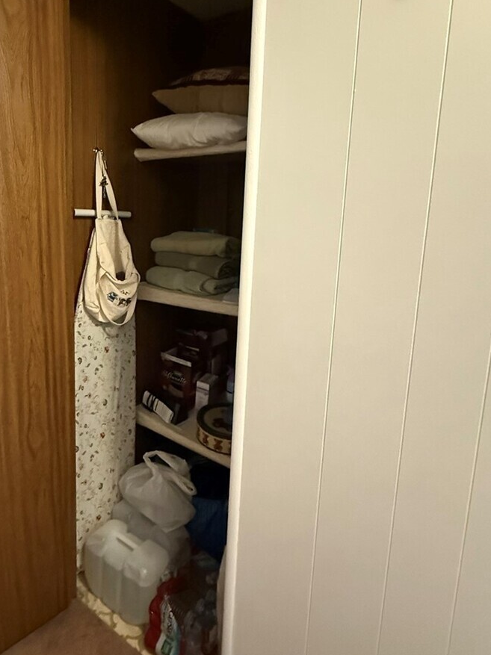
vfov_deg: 73.7
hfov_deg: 55.9
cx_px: 122
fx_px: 435
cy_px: 290
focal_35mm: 23
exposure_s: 1/40
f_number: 2.2
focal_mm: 2.22
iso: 1600
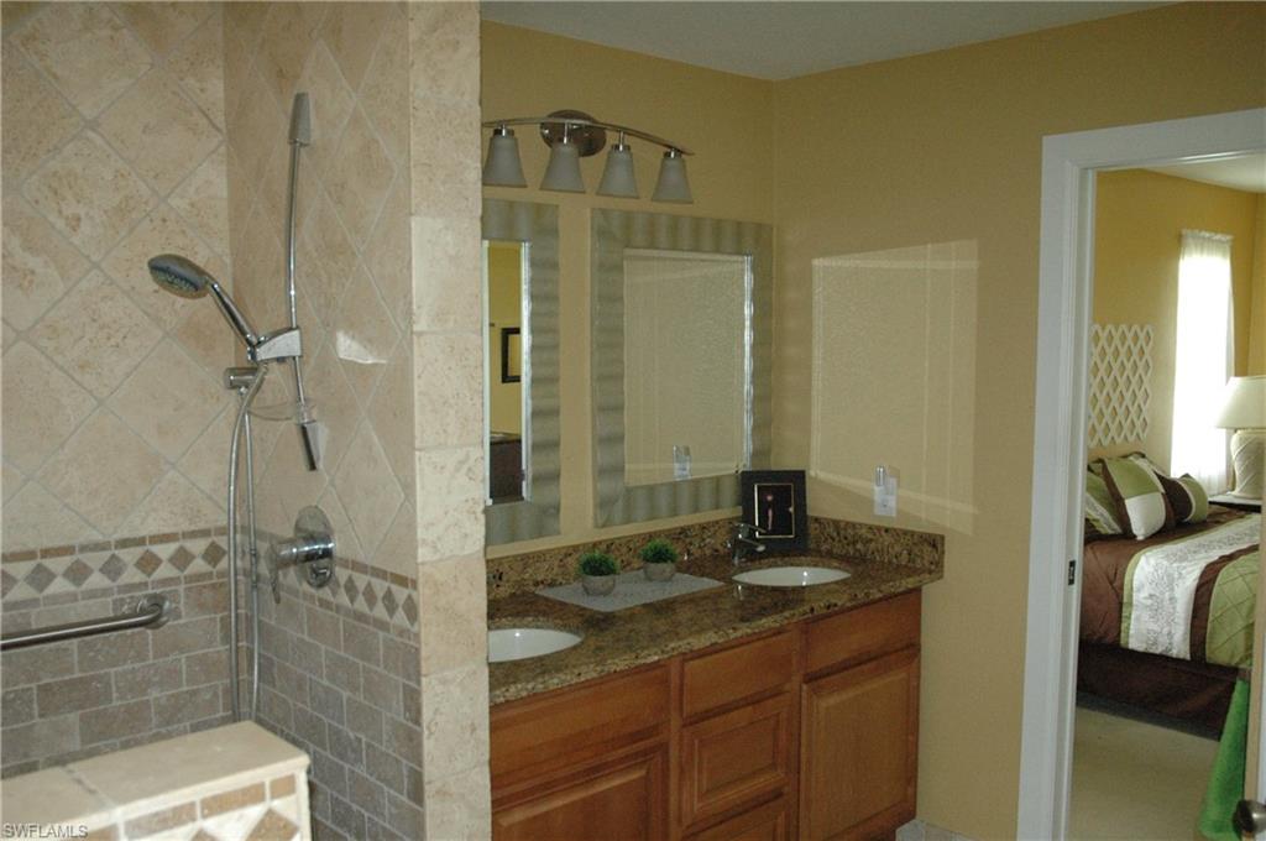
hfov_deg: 57.3
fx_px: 1159
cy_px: 420
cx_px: 633
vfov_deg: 39.9
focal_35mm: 33
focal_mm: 22
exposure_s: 1/60
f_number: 5
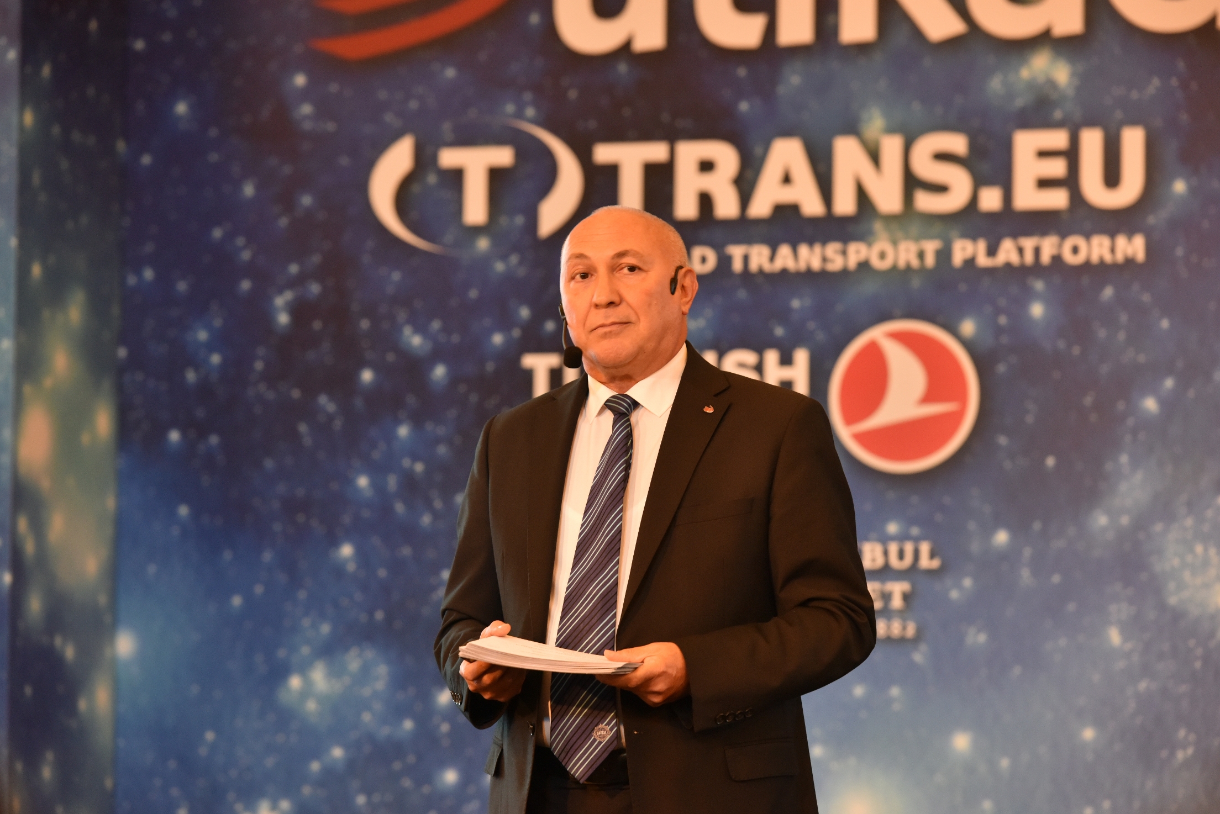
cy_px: 407
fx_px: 5424
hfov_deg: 12.8
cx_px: 610
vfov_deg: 8.6
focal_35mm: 160
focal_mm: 160
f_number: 5
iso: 2000
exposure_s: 1/125
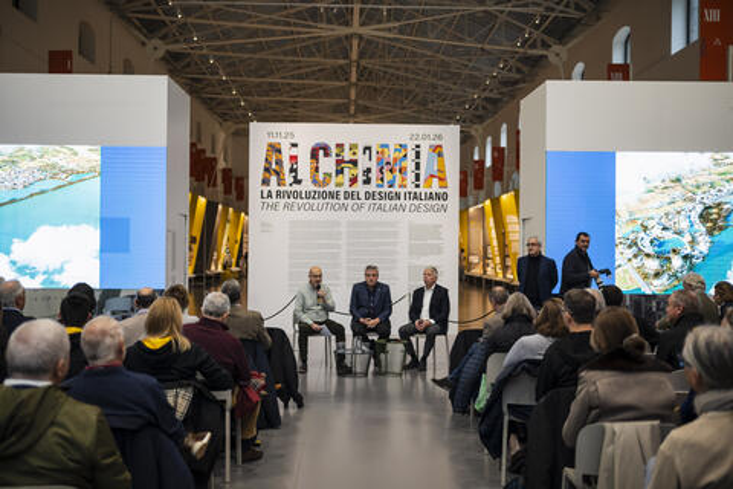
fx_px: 814
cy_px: 244
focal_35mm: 40
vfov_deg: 33.4
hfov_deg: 48.5
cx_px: 366
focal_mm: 40
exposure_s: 1/250
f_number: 2
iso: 800
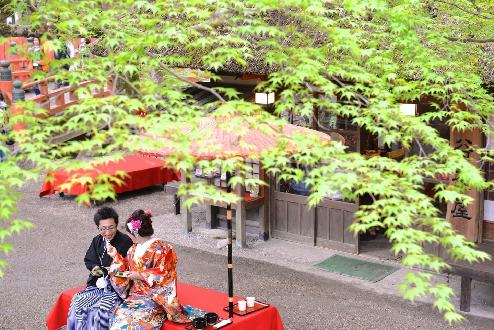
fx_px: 961
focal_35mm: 70
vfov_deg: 19.5
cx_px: 247
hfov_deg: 28.8
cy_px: 165
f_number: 5.6
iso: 2000
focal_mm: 70
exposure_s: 1/160
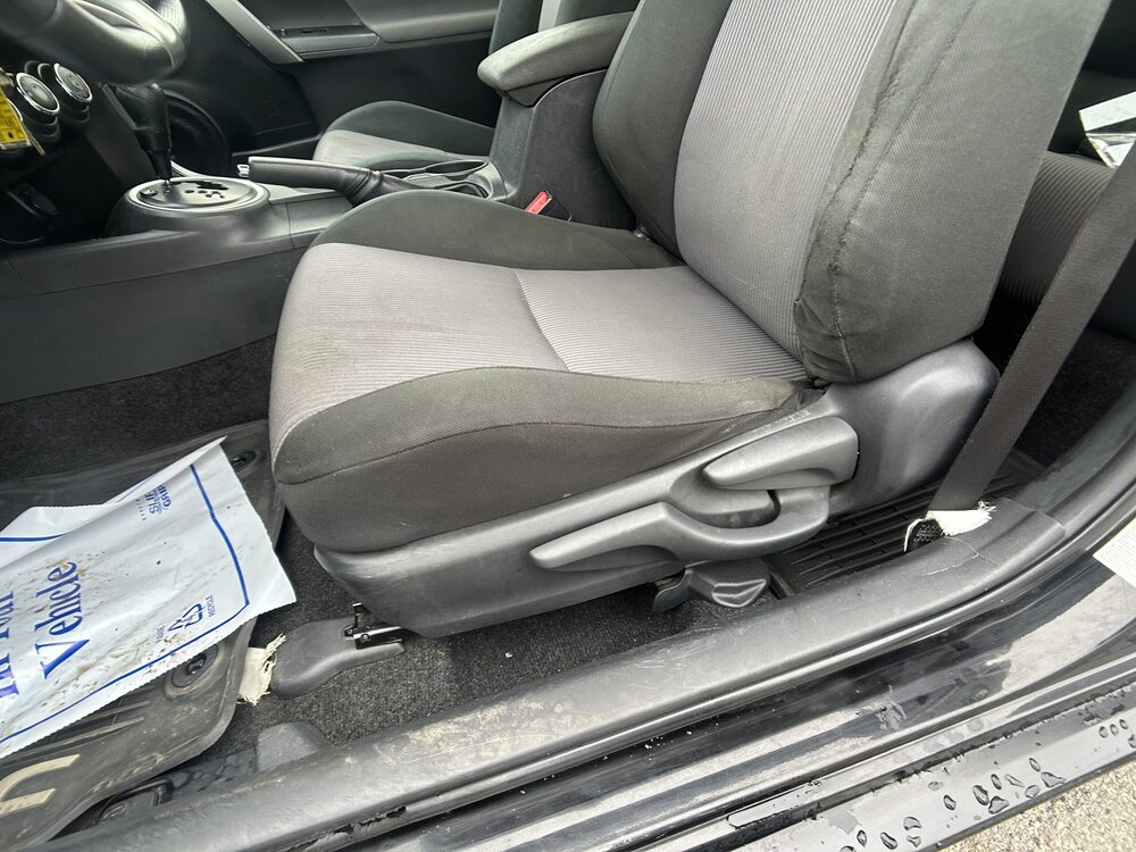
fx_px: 853
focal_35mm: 26
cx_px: 568
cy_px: 426
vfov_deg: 53.1
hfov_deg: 67.3
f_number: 1.5
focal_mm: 5.7
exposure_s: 1/103
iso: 125
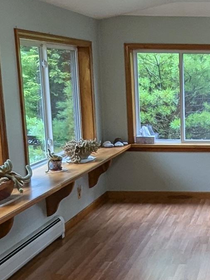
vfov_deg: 32.6
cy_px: 169
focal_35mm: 59
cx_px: 270
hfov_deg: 22.3
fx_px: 477
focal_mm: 1.95
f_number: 2.2
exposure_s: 1/40
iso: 56
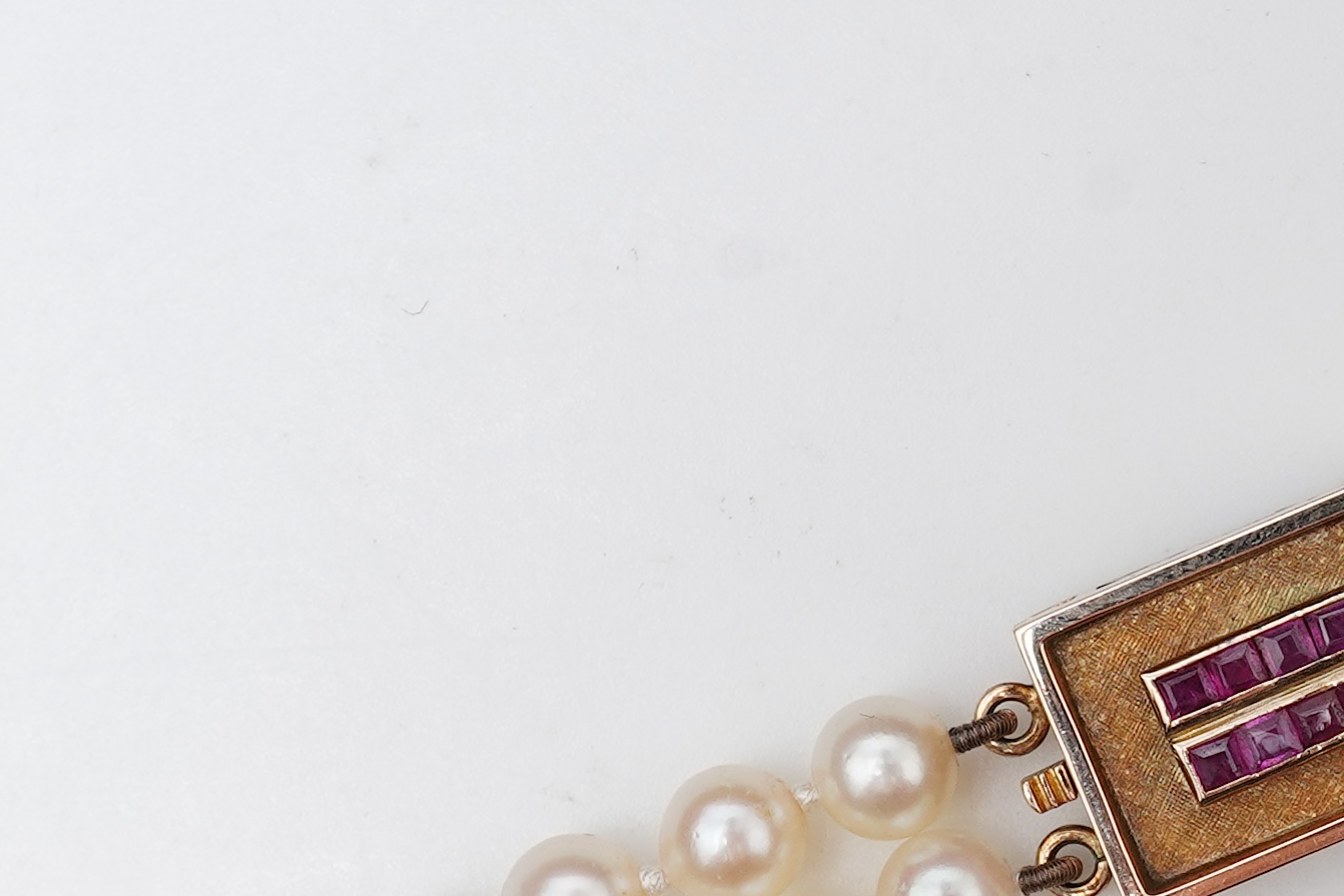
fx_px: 4928
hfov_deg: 15.2
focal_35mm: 132
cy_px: 725
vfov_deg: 10.4
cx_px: 1422
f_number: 18
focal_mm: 30
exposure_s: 1/125
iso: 400
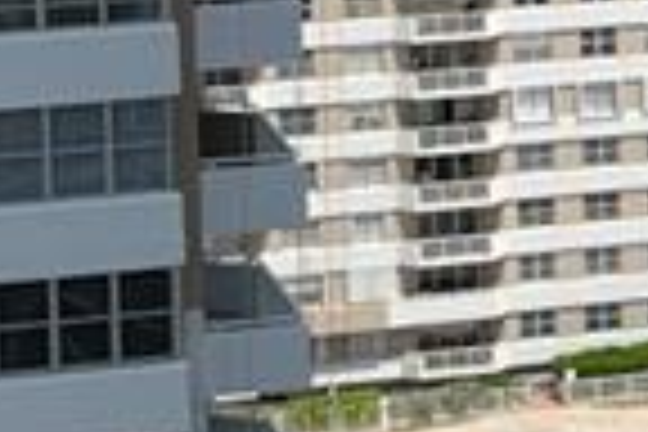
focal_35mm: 226
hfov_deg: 8.8
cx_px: 1053
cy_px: -166
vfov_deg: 6.0
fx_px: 4068
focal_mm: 5.7
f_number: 1.5
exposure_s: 1/5882
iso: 50
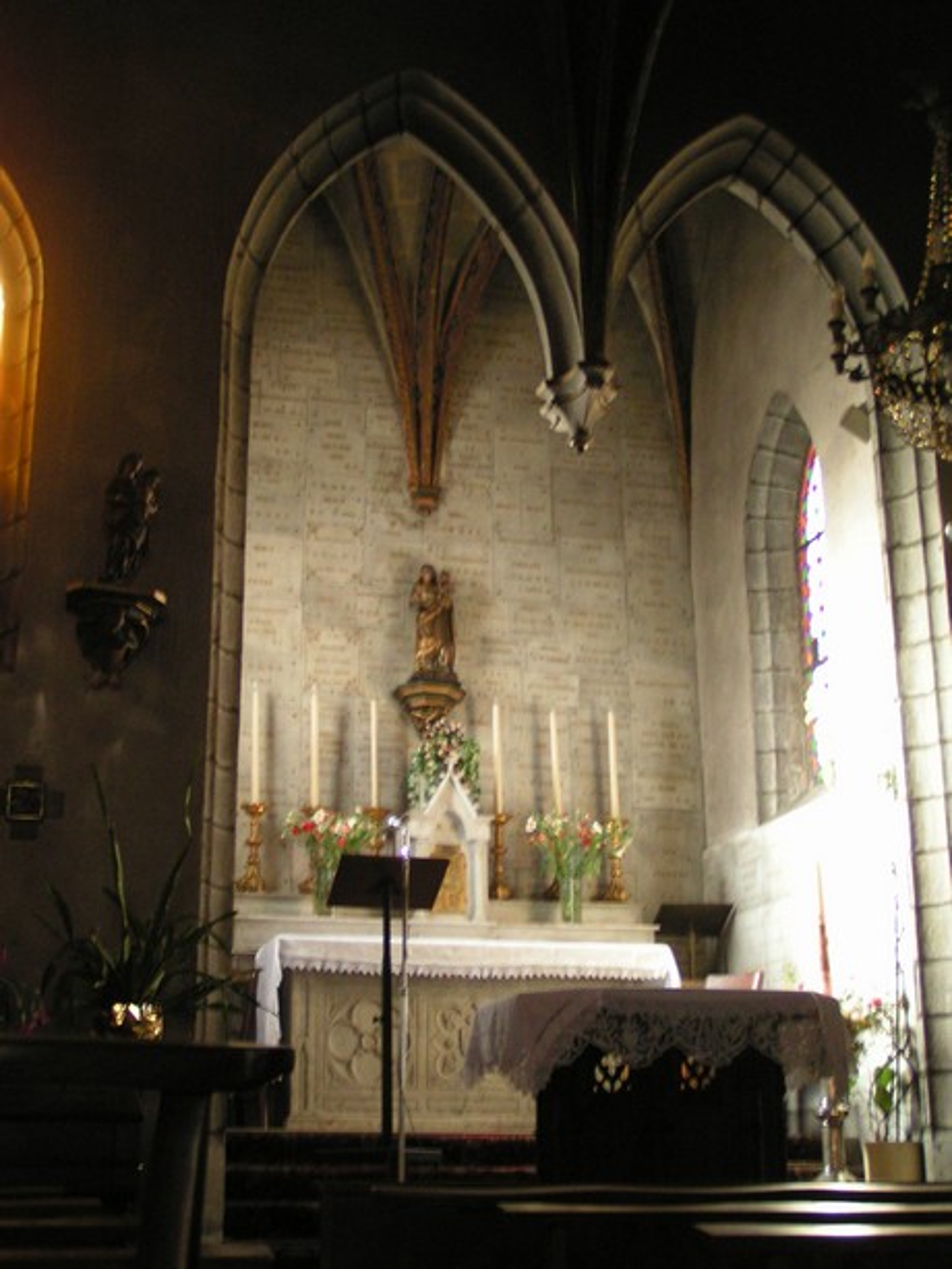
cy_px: 634
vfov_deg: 40.4
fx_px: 1723
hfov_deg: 30.9
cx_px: 476
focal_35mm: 47
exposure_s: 1/6
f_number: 2.8
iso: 200
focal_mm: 7.3
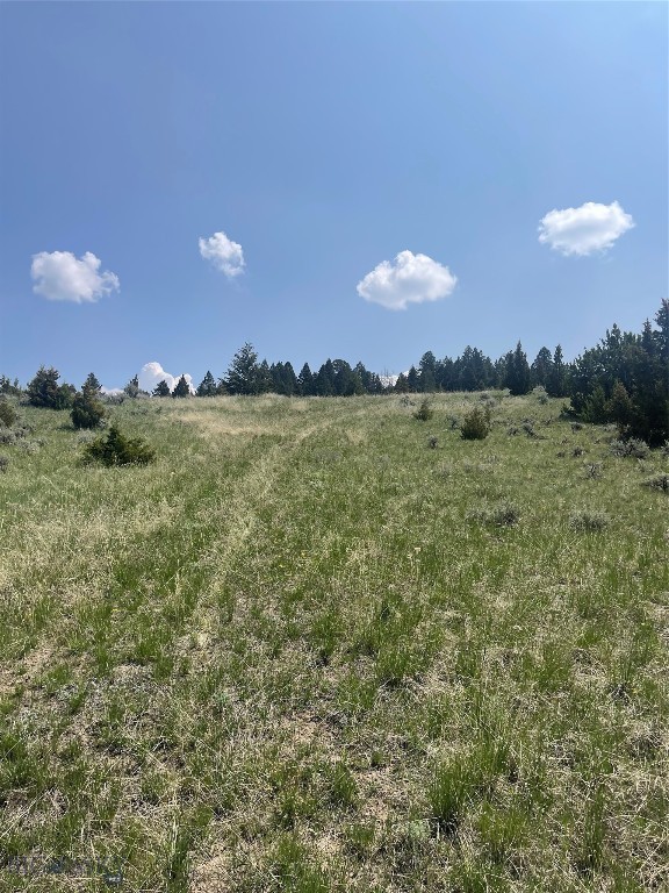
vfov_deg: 67.3
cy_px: 446
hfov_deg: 53.1
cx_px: 334
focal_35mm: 26
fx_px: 670
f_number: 1.6
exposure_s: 1/5618
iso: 32
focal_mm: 5.1
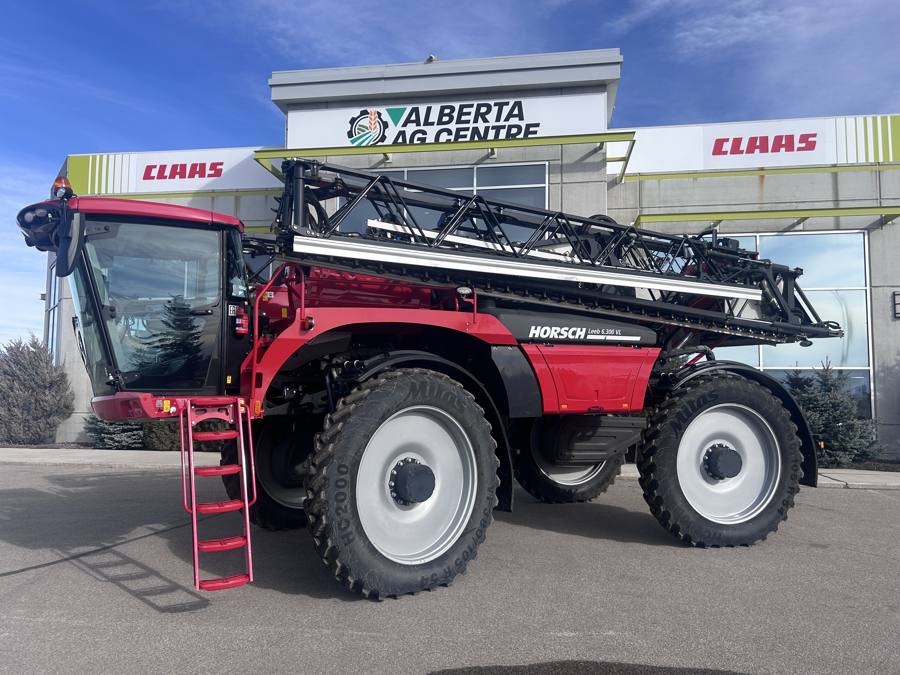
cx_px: 450
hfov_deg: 67.3
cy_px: 338
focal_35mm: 26
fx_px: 676
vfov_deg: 53.1
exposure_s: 1/3077
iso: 50
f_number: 1.5
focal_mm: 5.7
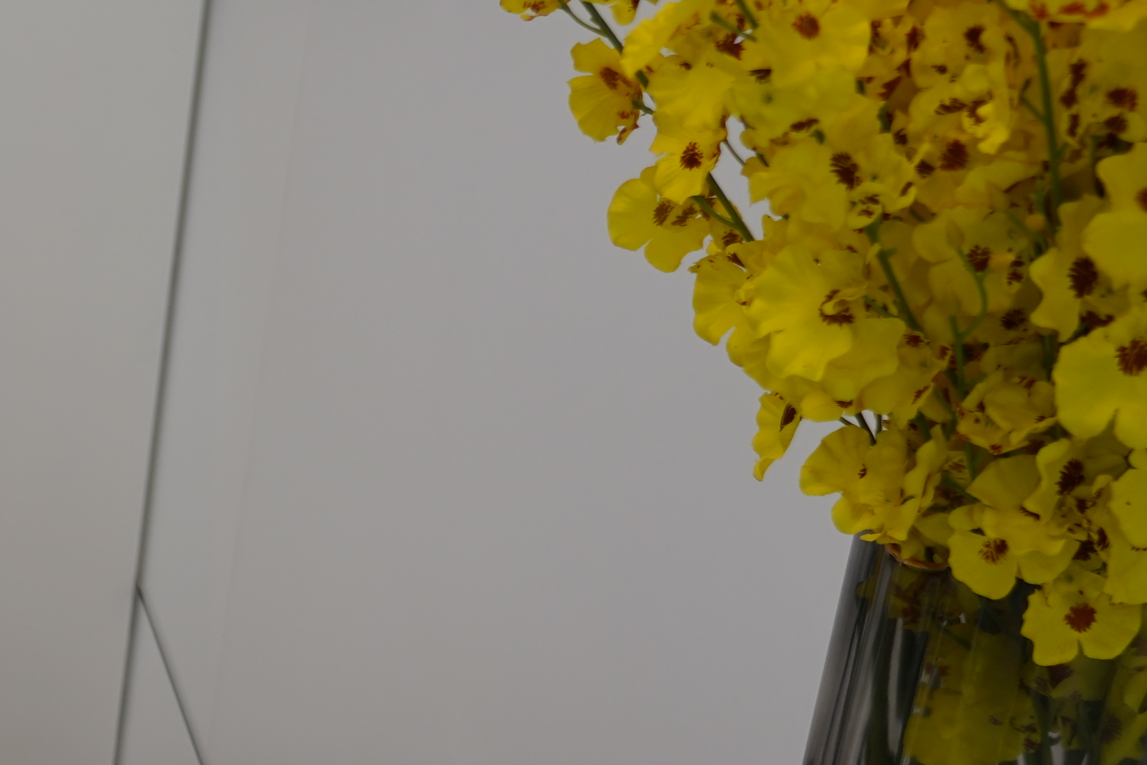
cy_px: 1224
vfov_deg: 10.6
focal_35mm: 124
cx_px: -705
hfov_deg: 15.0
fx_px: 3951
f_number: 4
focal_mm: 34
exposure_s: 1/40
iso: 100
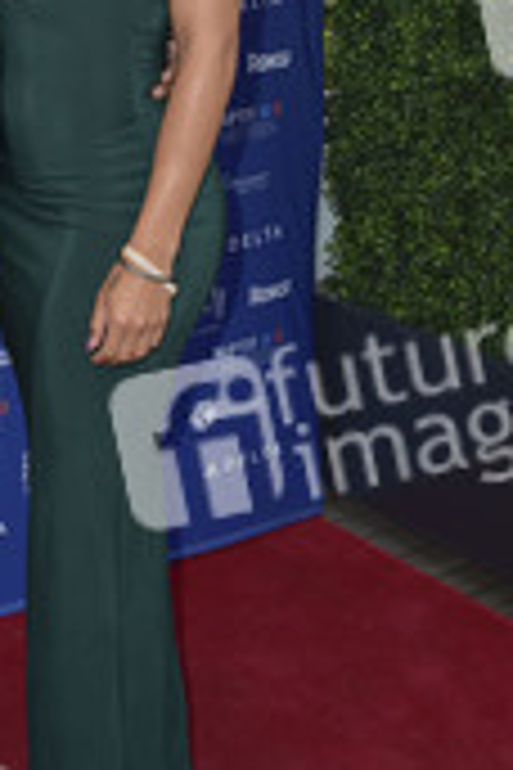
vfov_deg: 26.7
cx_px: -65
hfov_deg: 17.5
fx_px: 1603
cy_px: 198
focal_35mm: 75
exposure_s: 1/250
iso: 320
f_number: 7.1
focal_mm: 32
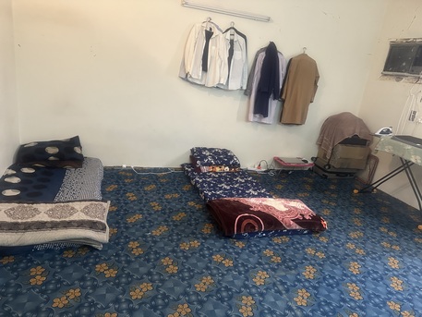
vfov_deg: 56.8
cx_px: 211
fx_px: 293
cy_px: 158
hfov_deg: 71.6
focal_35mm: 24
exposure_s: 1/60
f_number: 1.78
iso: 640
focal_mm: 6.86
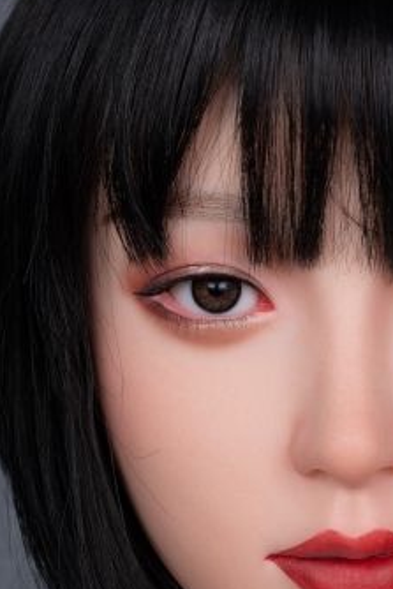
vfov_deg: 13.8
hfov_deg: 9.2
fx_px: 2421
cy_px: 404
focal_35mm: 148
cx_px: 354
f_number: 8
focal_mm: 55
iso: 200
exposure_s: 1/200
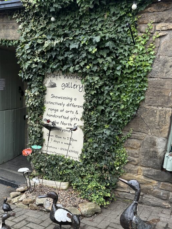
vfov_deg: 52.0
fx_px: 232
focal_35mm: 35
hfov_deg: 40.2
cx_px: 55
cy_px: 144
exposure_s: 1/242
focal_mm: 6.86
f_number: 1.78
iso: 64
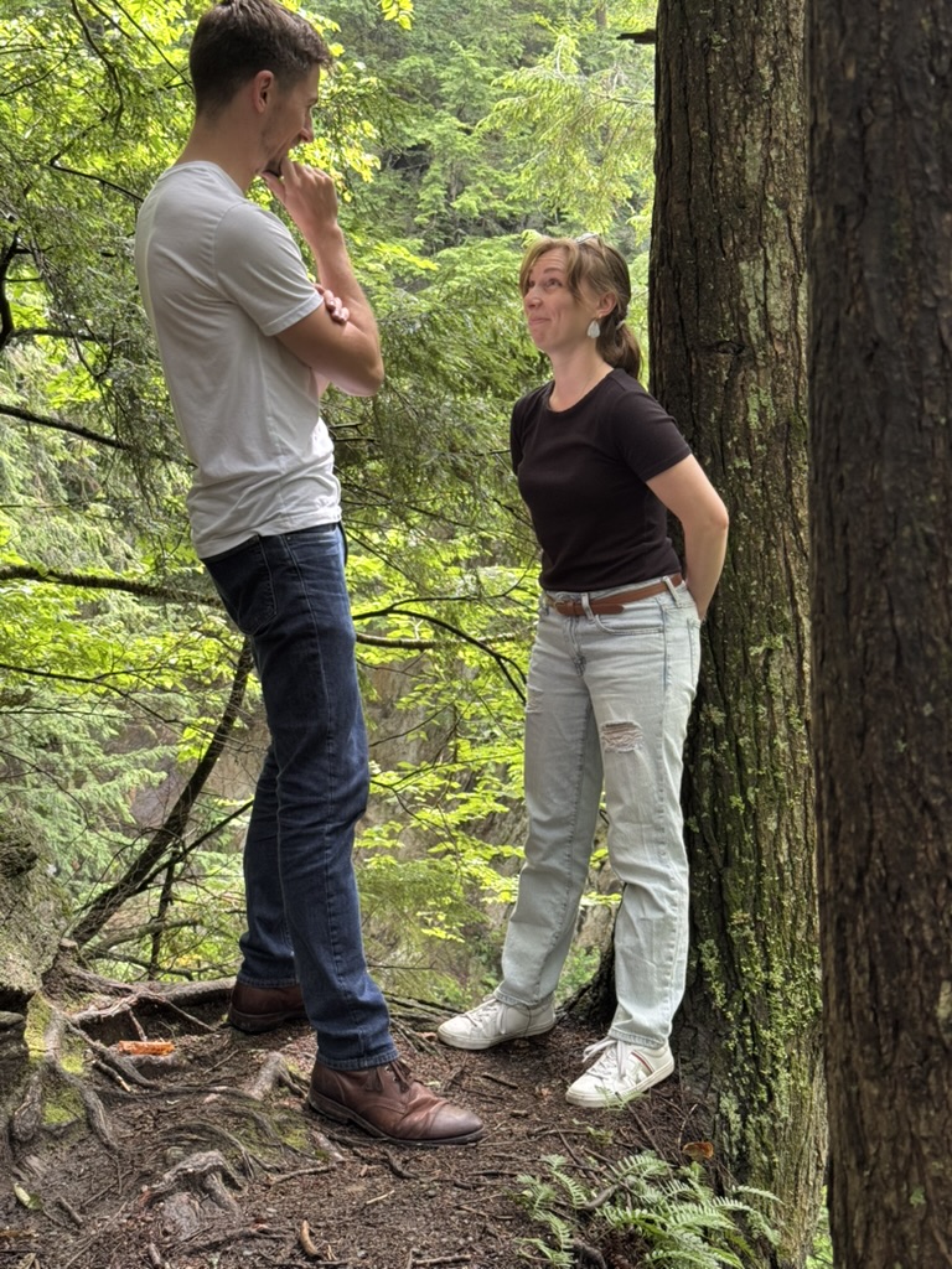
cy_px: 634
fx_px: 1760
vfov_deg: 39.7
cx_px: 476
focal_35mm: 48
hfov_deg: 30.3
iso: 100
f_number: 1.78
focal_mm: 6.76
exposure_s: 1/97
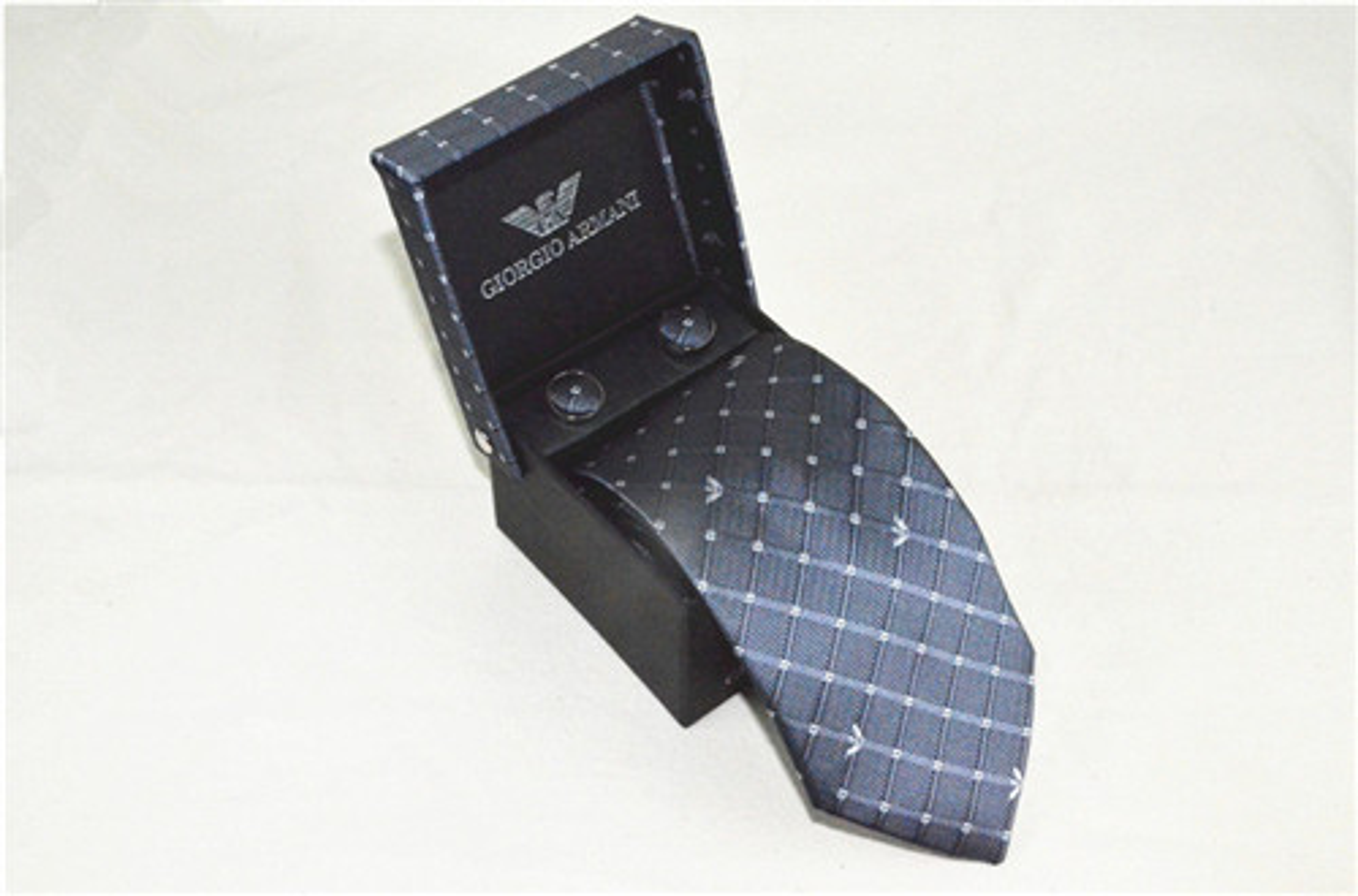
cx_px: 679
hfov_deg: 38.0
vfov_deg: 25.6
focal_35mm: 52
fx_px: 1974
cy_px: 448
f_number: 25
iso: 6400
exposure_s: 1/250
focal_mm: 35
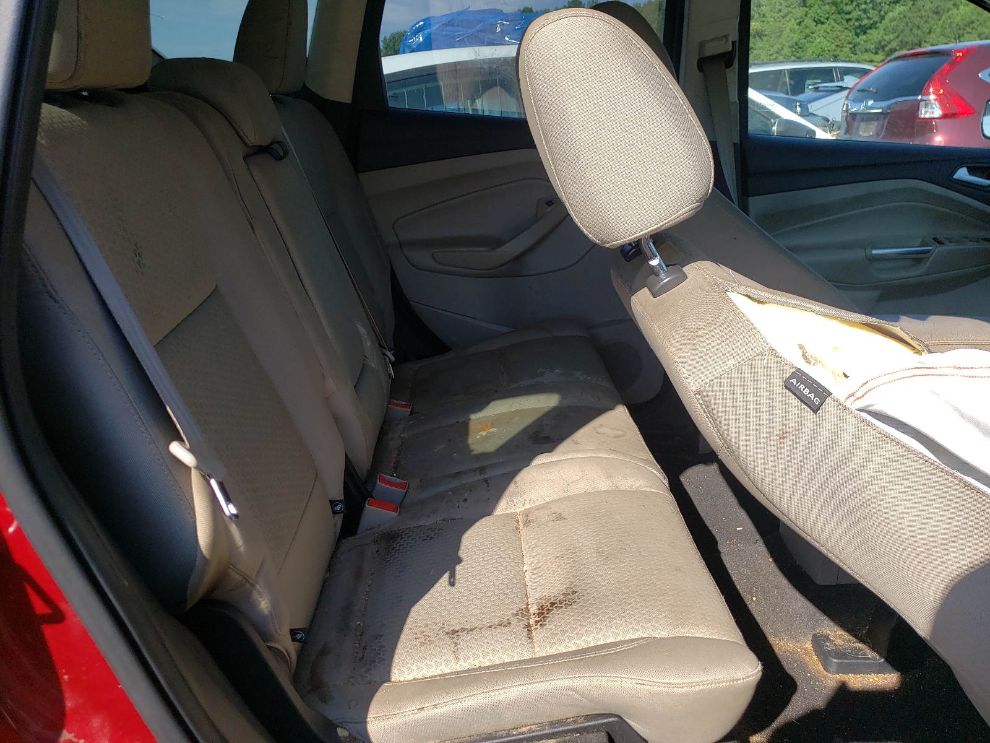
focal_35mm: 26
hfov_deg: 67.3
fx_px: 744
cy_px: 372
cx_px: 495
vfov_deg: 53.1
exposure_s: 1/1250
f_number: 1.5
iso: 50
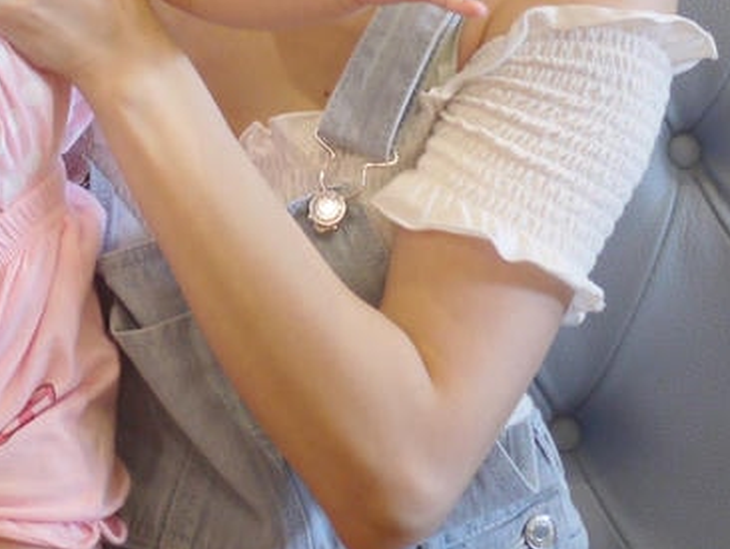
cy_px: -289
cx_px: 128
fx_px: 2764
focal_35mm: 131
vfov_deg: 10.9
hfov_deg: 14.9
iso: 320
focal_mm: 20
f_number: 1.7
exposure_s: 1/60
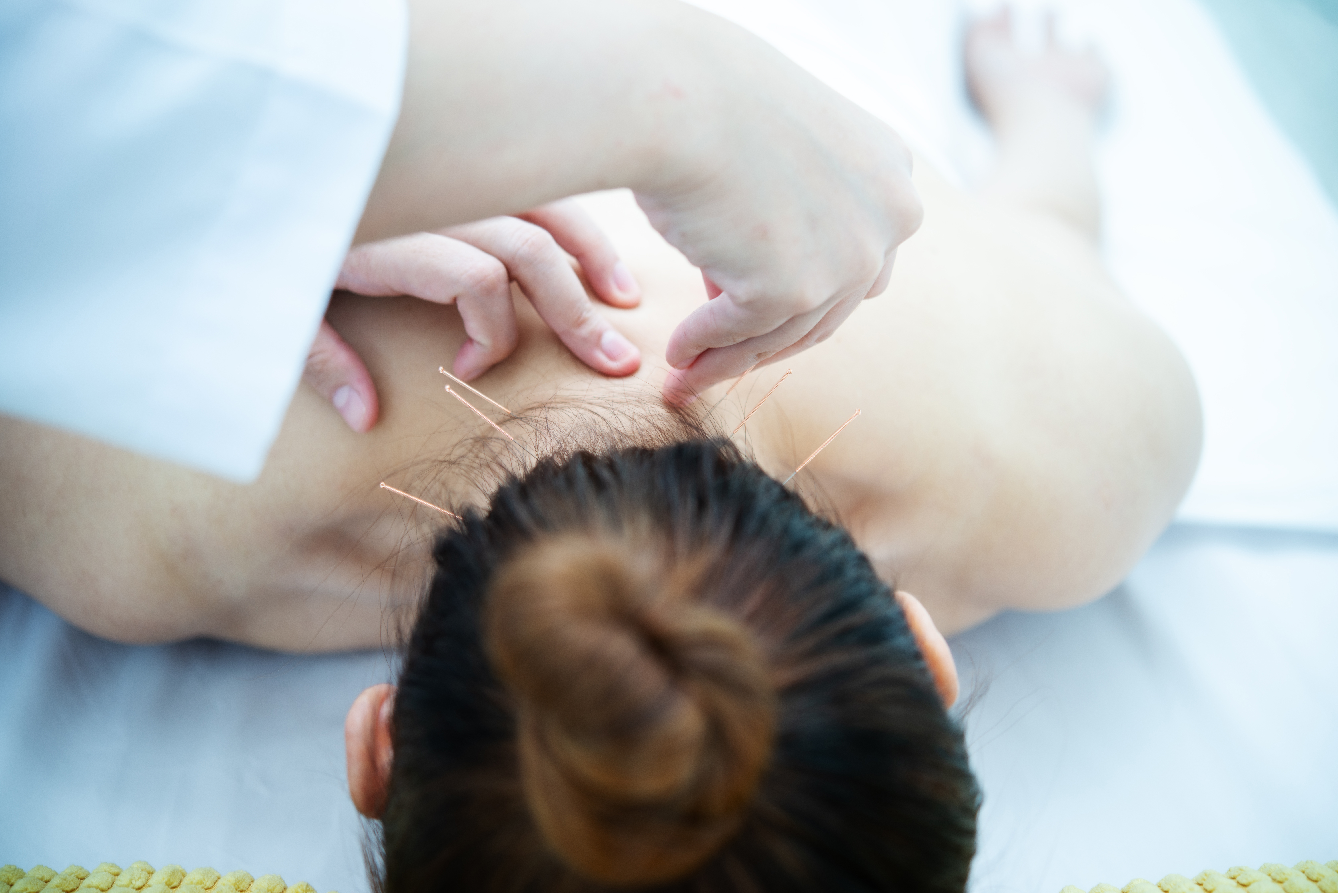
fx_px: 2231
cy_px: 446
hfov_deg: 33.4
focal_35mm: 60
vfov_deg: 22.6
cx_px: 669
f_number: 3.2
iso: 125
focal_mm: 60
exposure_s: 1/60
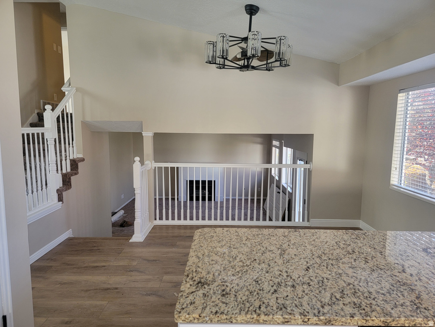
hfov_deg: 71.6
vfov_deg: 56.8
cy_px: 164
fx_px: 302
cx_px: 218
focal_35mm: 24
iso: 200
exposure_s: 1/120
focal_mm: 6.7
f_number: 1.8
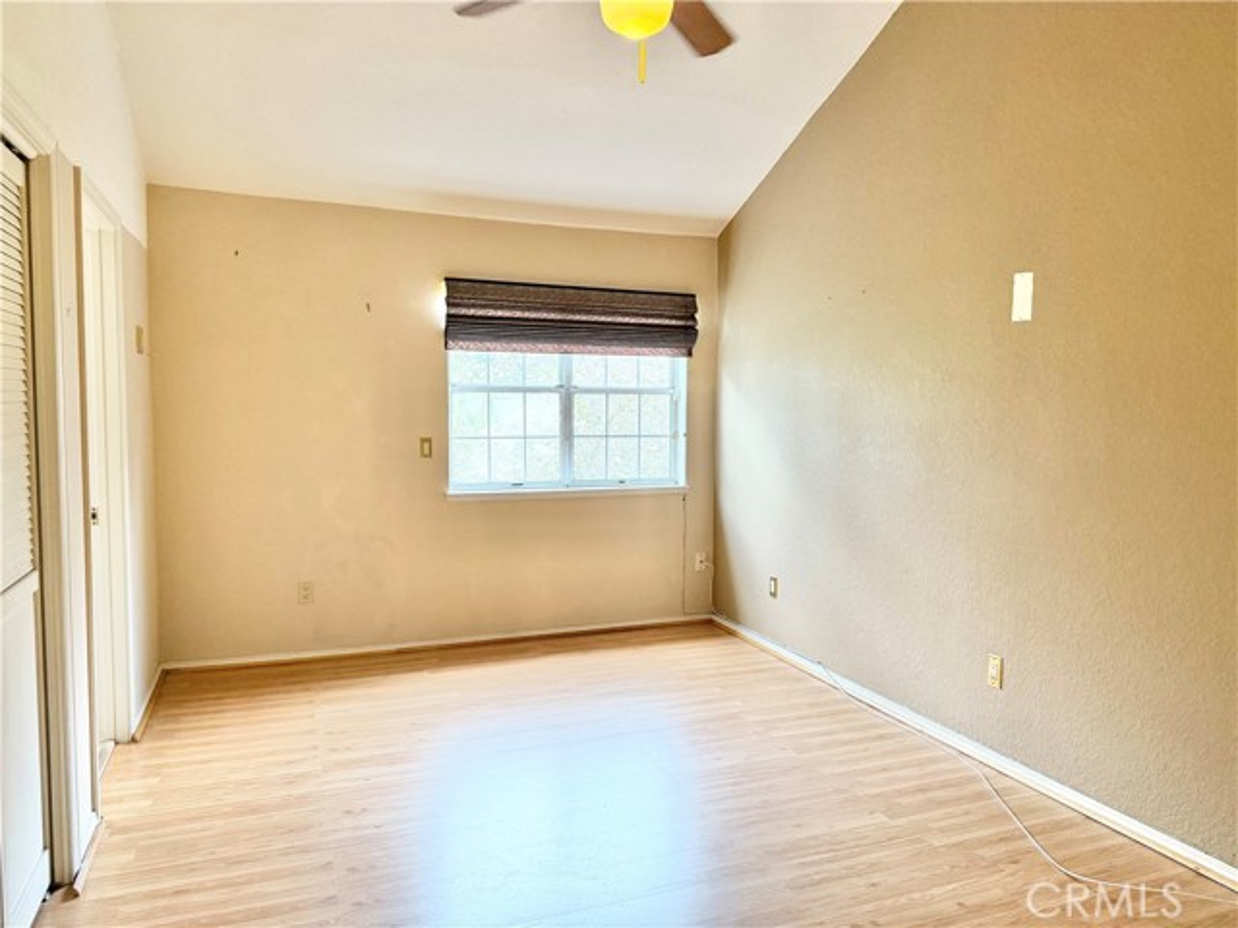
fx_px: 858
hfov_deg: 71.6
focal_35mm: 24
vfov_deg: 56.8
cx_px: 619
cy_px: 464
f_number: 1.78
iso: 320
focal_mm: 6.76
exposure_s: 1/120
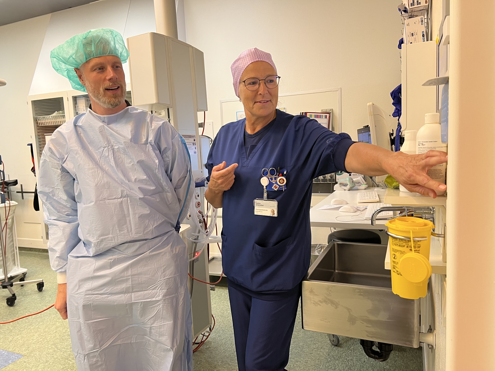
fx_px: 372
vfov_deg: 53.1
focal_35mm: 26
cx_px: 248
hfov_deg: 67.3
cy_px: 186
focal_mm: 5.7
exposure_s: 1/70
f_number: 1.5
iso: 125
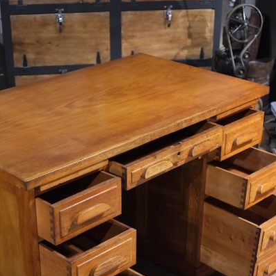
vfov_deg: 25.1
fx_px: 613
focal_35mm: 68
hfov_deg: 25.4
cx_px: 138
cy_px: 202
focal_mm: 35
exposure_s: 1/125
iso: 3200
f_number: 3.6
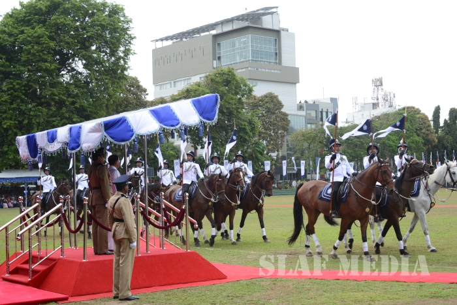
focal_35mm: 58
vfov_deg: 23.4
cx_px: 228
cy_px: 152
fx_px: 736
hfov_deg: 34.5
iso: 250
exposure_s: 1/125
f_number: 10
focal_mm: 58
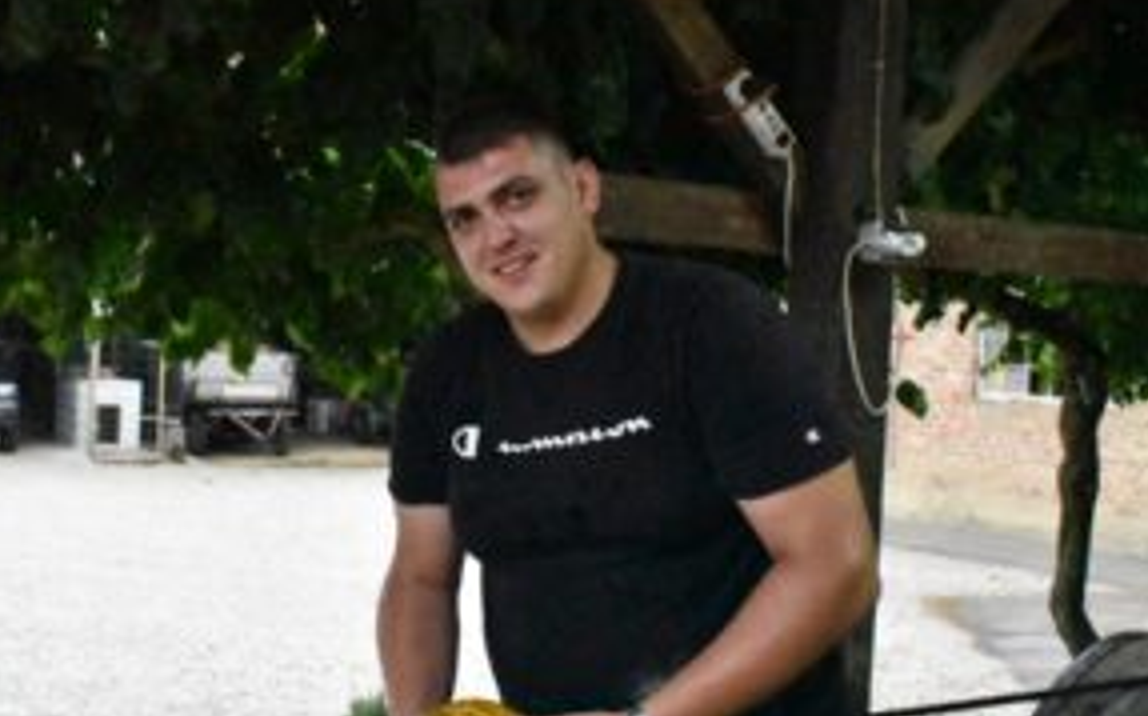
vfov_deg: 27.9
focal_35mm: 46
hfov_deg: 43.3
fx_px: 1438
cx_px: 468
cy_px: 400
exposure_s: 1/320
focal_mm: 18
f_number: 5.6
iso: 16000
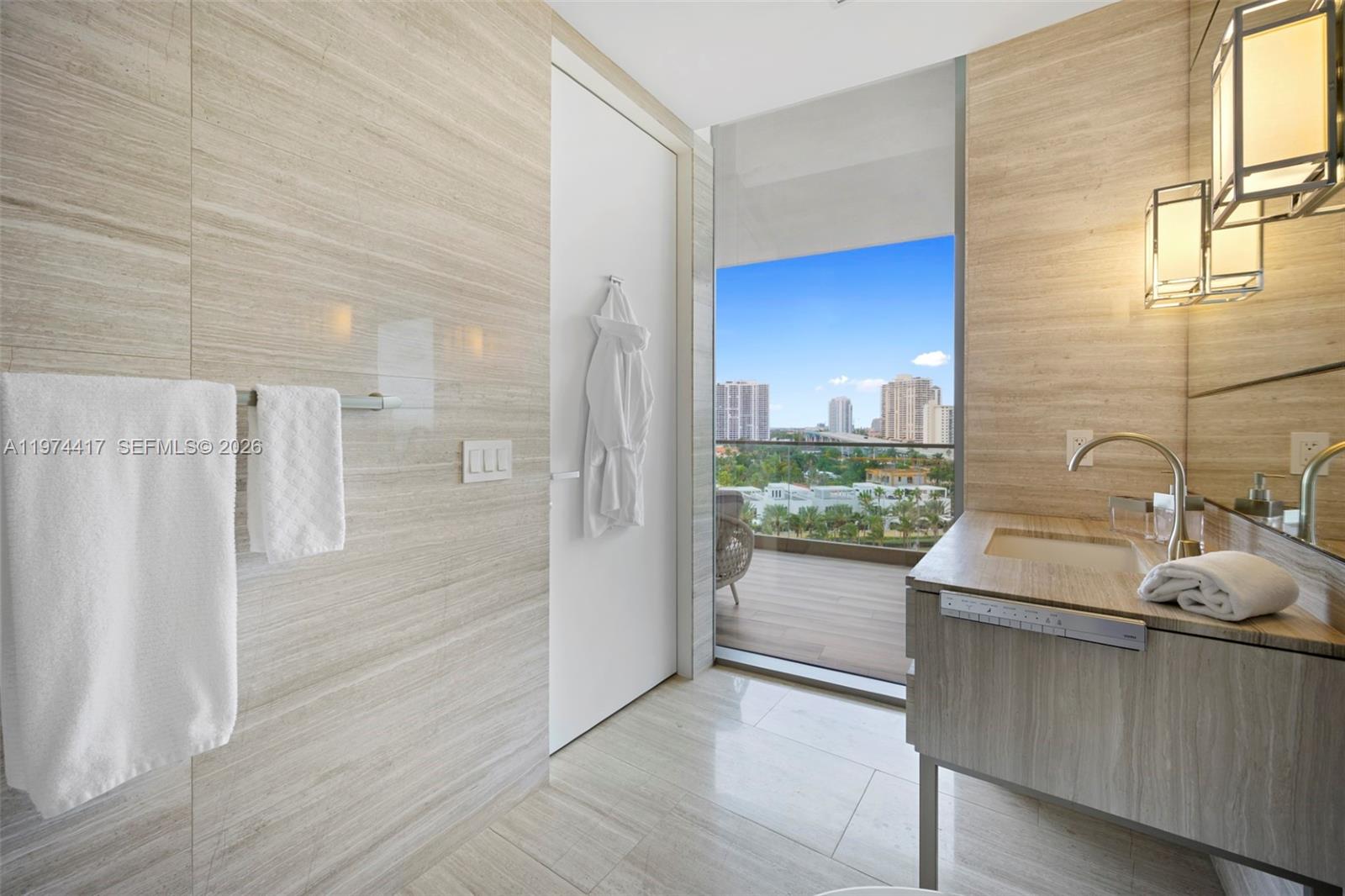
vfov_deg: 81.2
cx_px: 672
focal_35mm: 14
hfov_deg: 104.3
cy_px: 448
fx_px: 523
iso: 100
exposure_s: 1/5
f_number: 9
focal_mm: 14
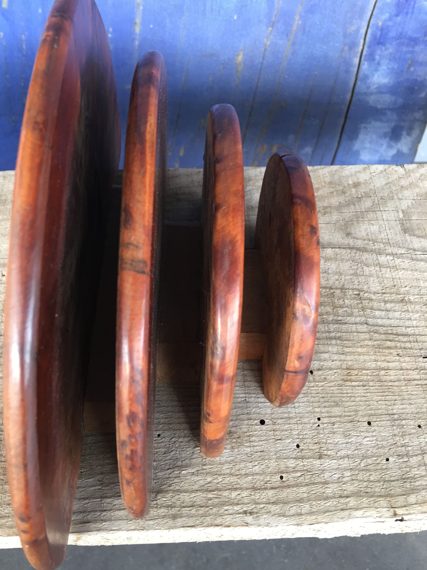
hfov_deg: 42.8
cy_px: 247
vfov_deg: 55.2
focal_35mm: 33
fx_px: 543
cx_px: 184
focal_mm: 4.15
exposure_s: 1/17
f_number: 2.2
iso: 40
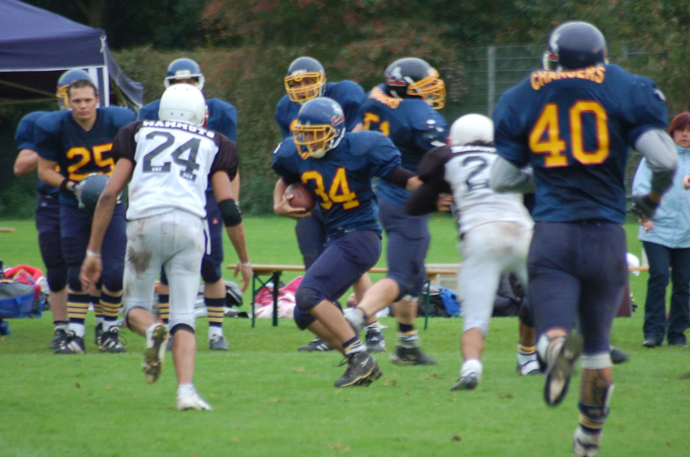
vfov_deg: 3.0
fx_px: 8609
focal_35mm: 450
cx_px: 345
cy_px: 228
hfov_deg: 4.6
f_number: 5.6
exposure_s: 1/160
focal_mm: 300
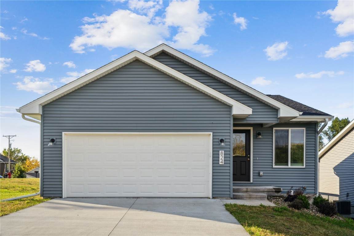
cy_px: 118
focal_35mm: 35
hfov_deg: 54.4
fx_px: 344
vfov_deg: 37.9
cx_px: 177
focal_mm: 35
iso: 400
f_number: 9
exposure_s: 1/640
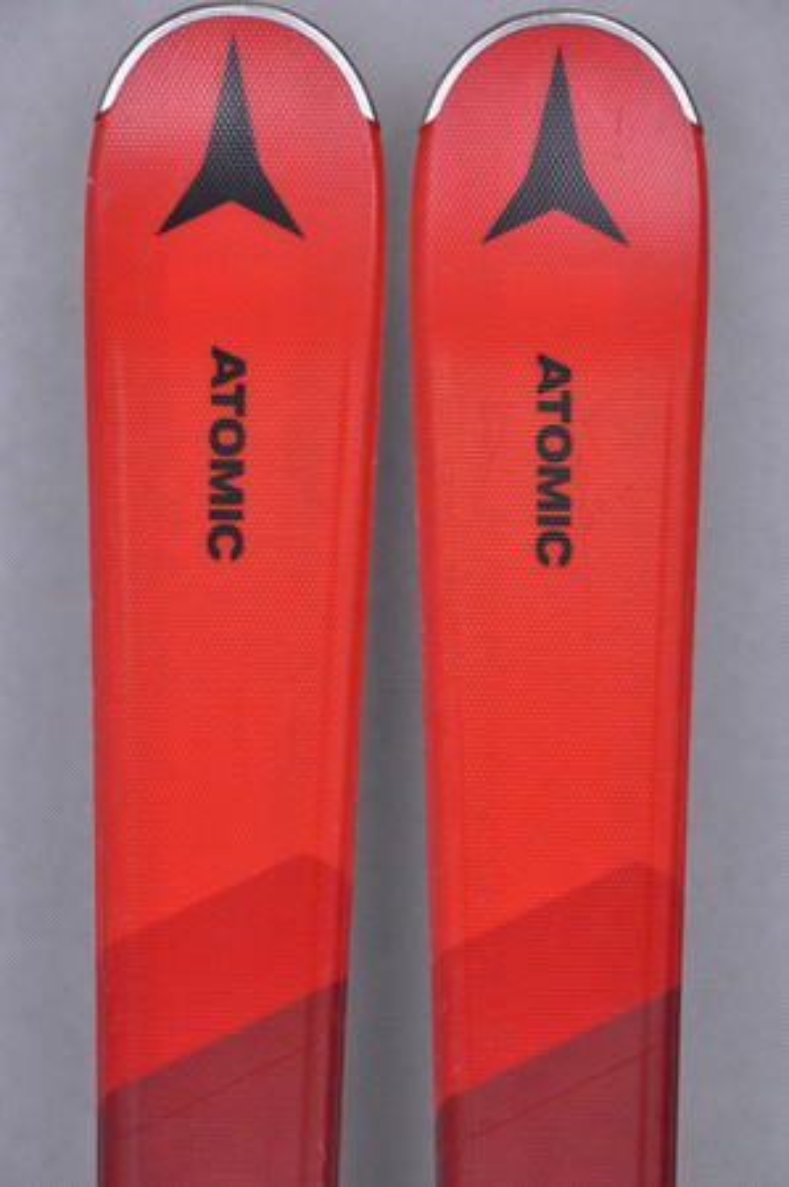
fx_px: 5189
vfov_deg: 13.1
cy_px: 594
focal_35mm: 158
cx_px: 394
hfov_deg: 8.7
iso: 3200
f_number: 9.5
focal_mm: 105
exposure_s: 1/125
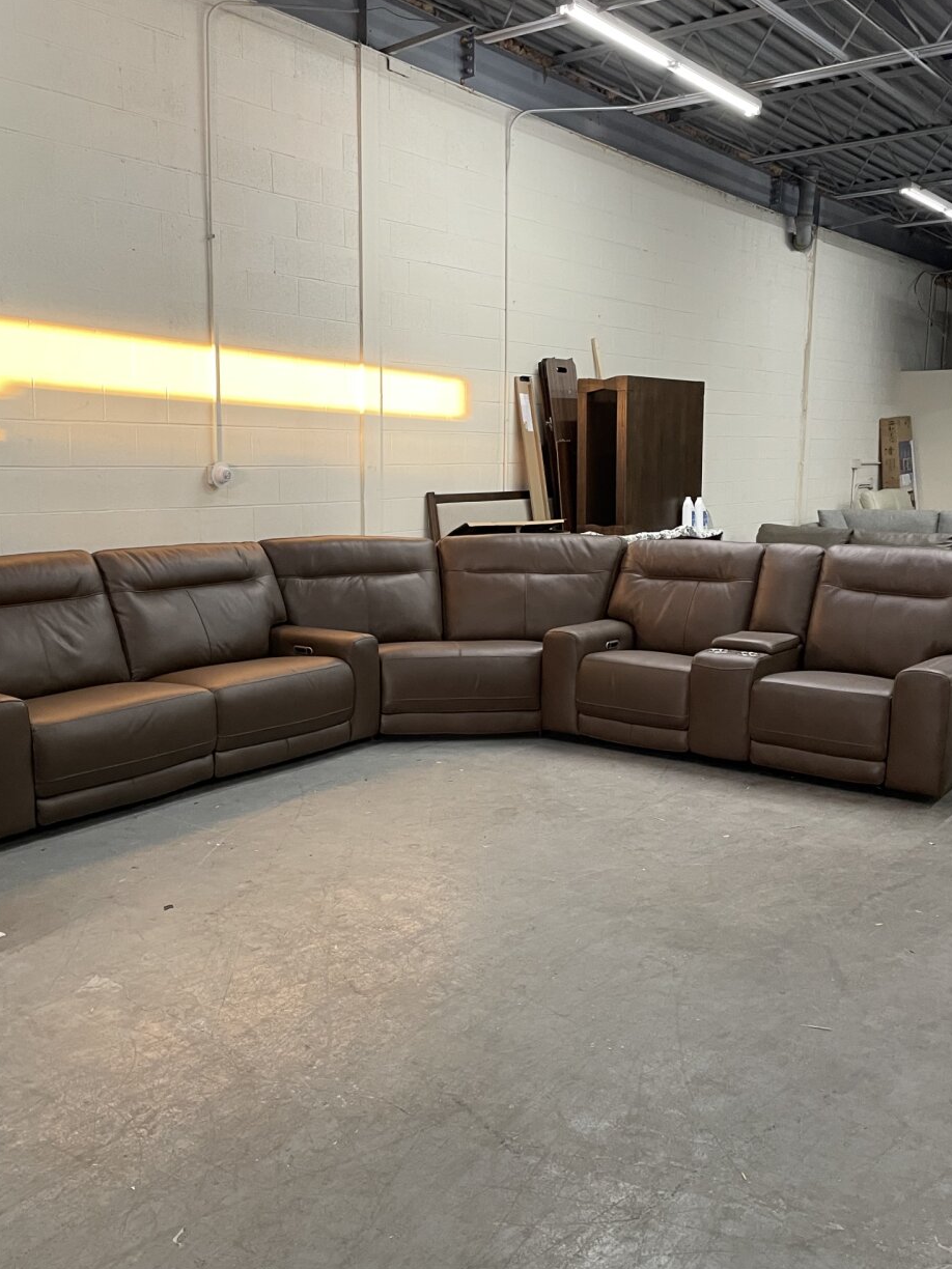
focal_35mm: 34
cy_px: 657
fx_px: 1247
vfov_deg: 53.9
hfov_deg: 41.7
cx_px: 401
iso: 160
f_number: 1.6
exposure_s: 1/60
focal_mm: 4.2
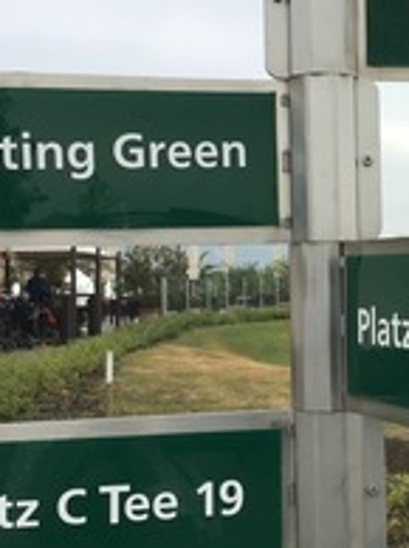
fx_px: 1010
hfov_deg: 22.4
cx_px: 364
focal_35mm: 64
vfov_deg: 30.3
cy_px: 243
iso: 25
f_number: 2.4
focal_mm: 3.3
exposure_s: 1/187
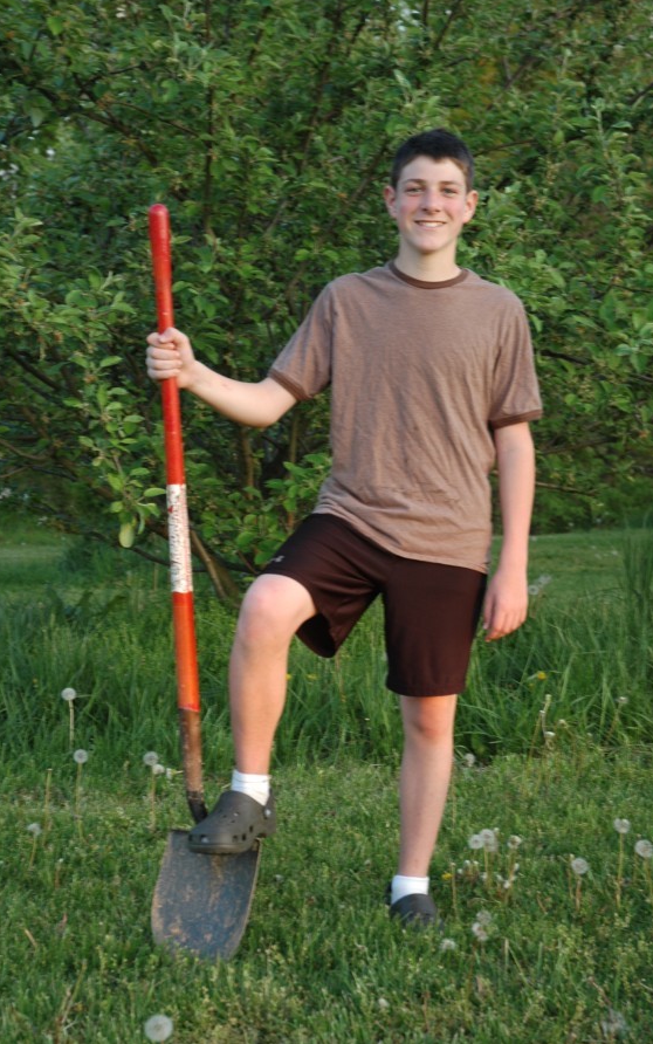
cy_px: 519
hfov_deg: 19.2
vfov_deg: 30.2
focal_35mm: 68
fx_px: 1935
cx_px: 328
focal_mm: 44
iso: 200
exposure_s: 1/40
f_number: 4.5
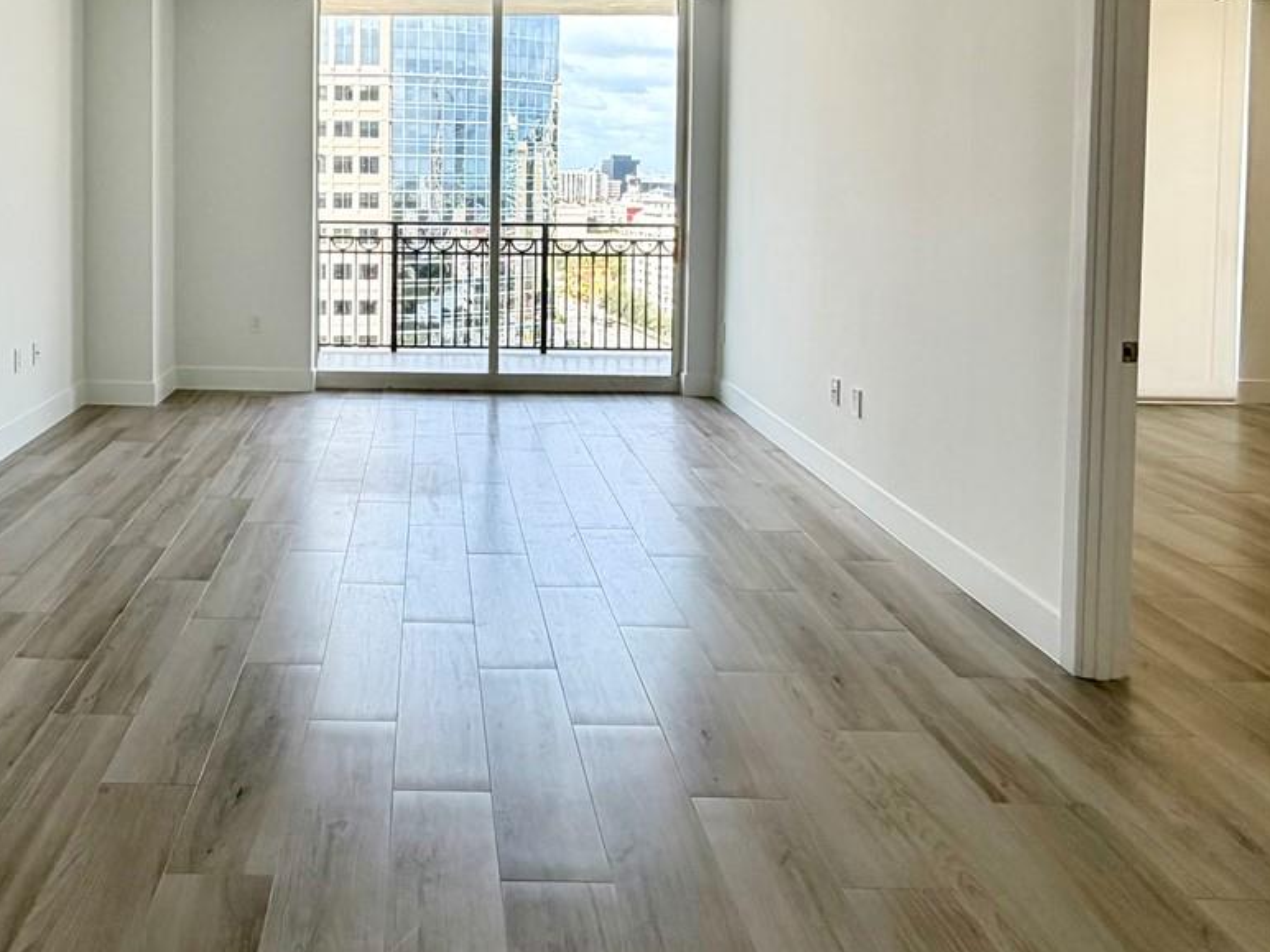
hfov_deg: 60.0
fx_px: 1064
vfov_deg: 46.2
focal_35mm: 29
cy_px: 217
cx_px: 410
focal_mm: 2.22
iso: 50
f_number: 2.2
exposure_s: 1/130
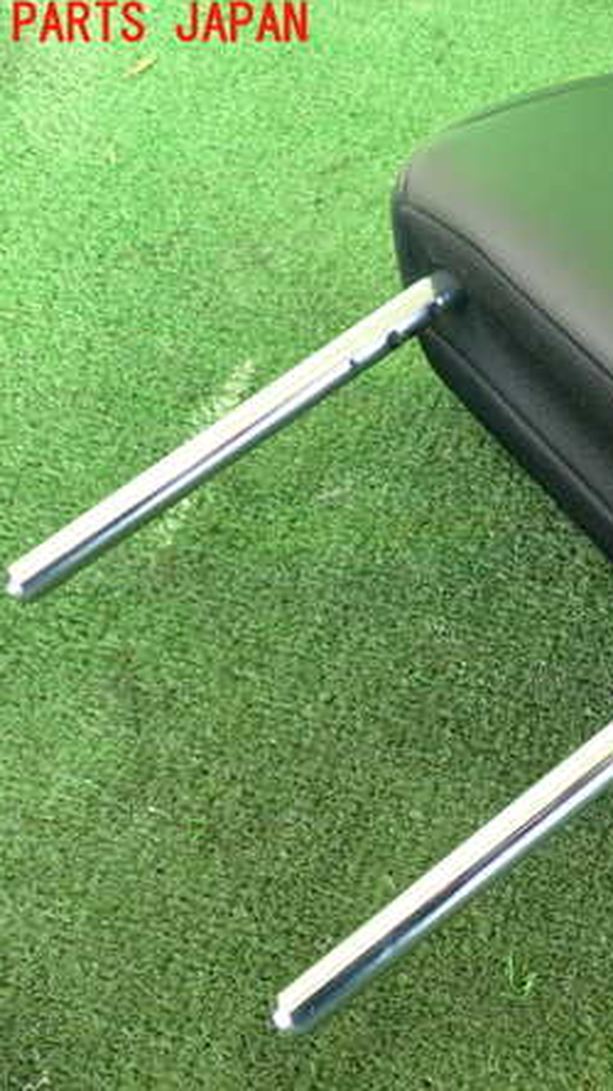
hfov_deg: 24.4
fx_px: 1359
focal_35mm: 47
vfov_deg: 43.7
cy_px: 547
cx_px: 598
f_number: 2.4
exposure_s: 1/125
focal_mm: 5.79
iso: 320
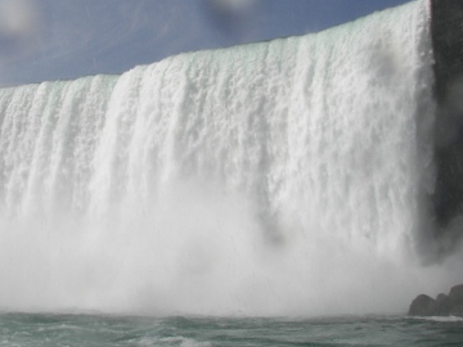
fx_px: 736
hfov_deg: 34.5
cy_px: 182
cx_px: 145
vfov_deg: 26.6
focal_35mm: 55
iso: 50
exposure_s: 1/800
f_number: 5.6
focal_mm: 6
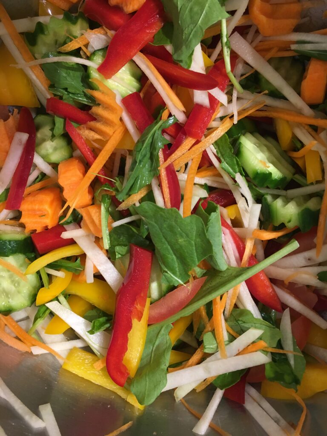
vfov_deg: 61.7
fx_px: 365
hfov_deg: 48.2
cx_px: 164
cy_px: 218
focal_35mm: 29
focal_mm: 4.15
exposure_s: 1/33
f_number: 2.2
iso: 160
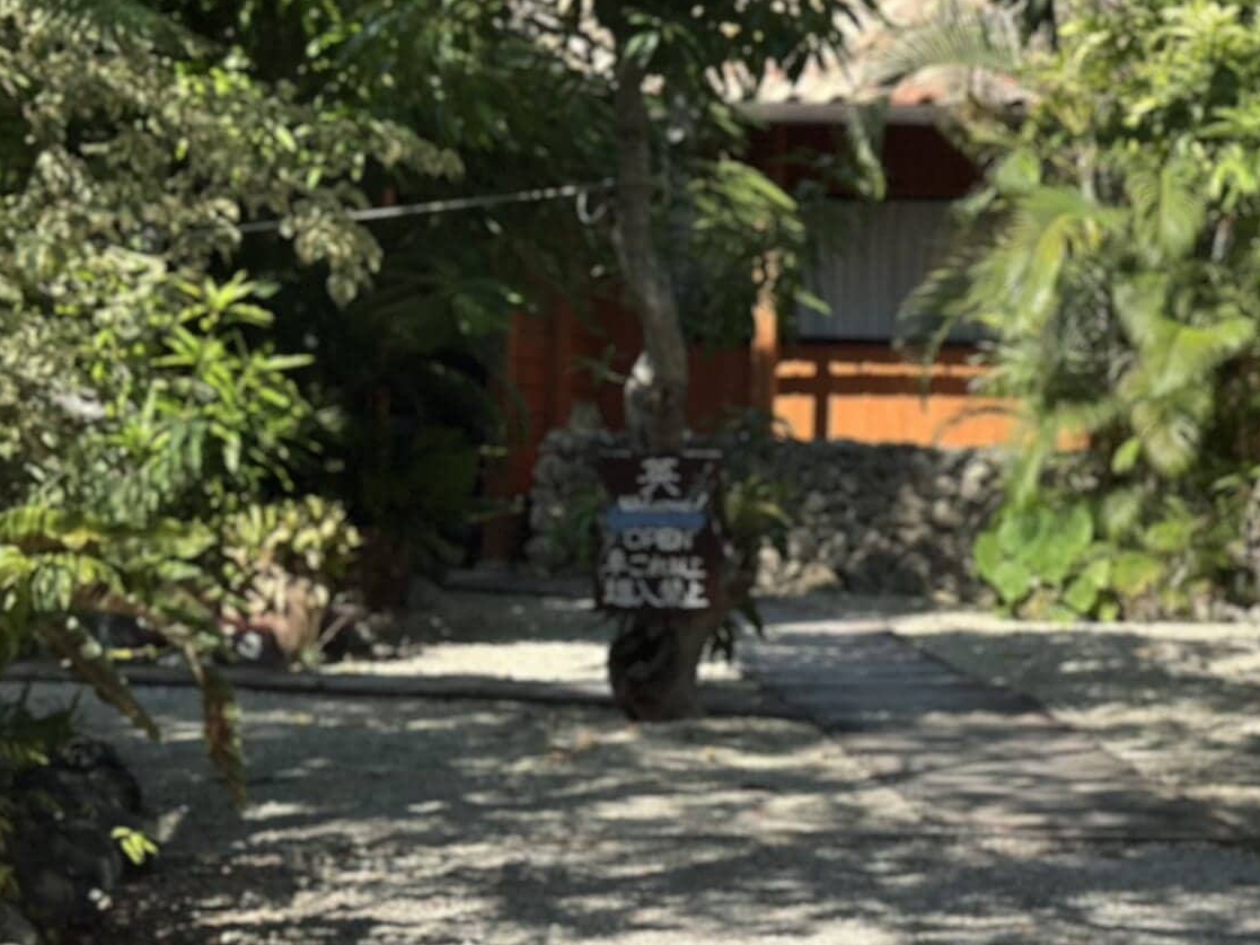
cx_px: 1365
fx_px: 4004
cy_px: 266
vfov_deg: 13.4
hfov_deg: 17.3
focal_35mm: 110
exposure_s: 1/2532
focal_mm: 6.86
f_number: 1.78
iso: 100
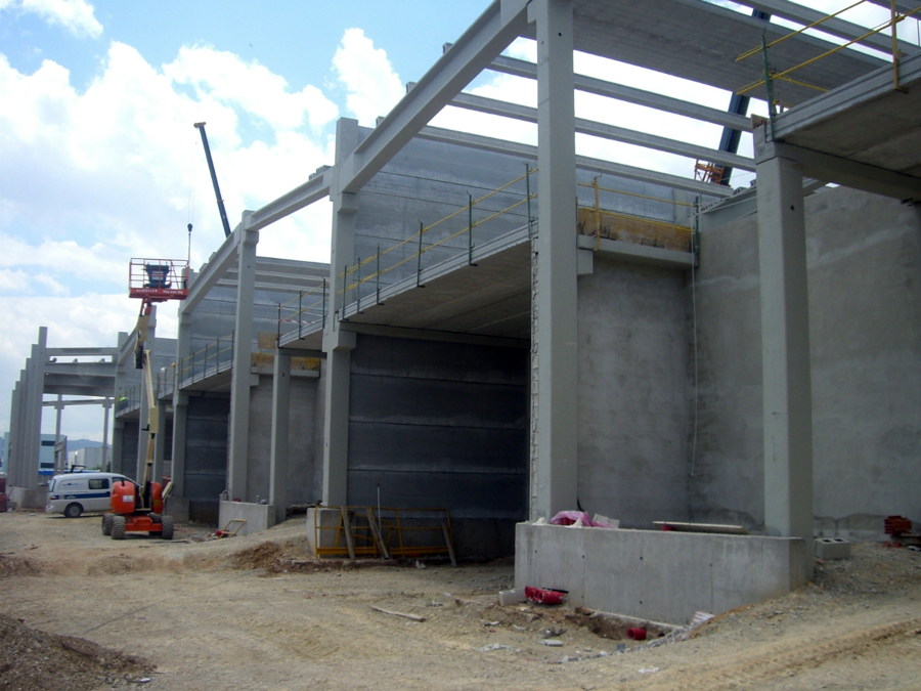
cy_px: 346
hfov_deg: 49.0
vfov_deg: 37.7
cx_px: 460
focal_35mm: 38
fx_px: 1011
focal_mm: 6.2
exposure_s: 1/500
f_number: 4.3
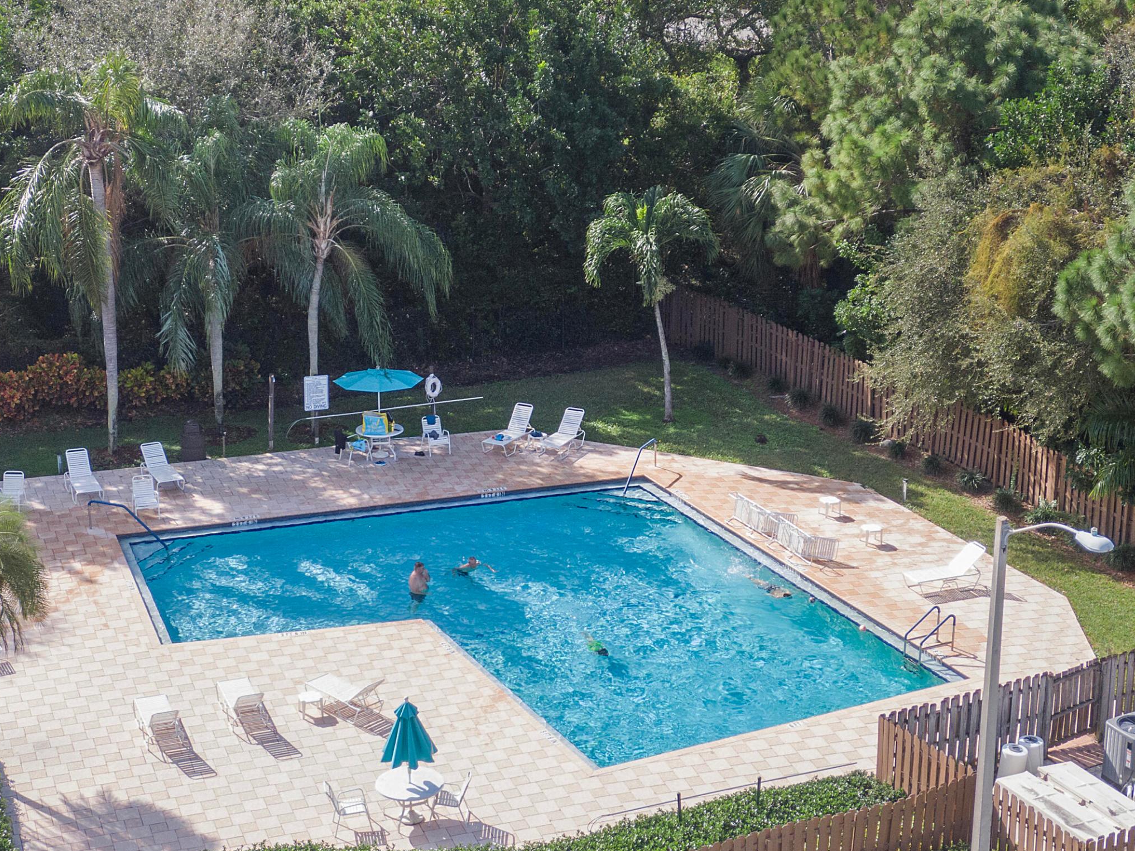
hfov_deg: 28.6
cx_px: 528
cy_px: 343
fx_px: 2229
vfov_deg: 21.6
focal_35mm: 68
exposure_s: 1/320
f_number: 3.8
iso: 100
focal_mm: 8.6
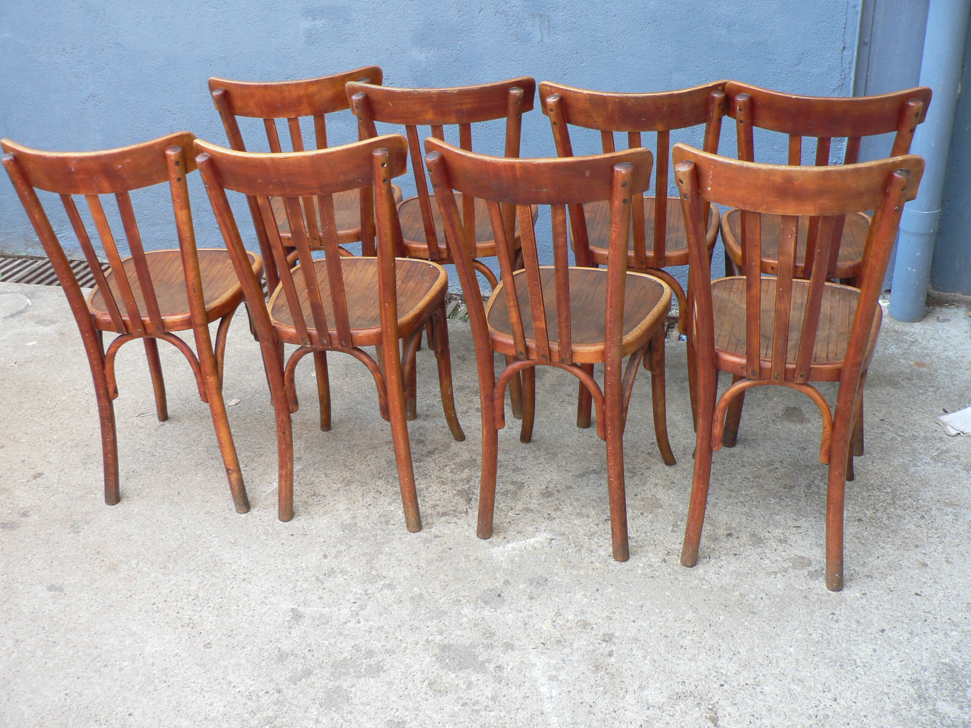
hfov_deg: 51.4
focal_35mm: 36
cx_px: 486
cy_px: 364
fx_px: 1010
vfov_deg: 39.7
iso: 80
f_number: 2.8
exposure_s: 1/60
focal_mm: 6
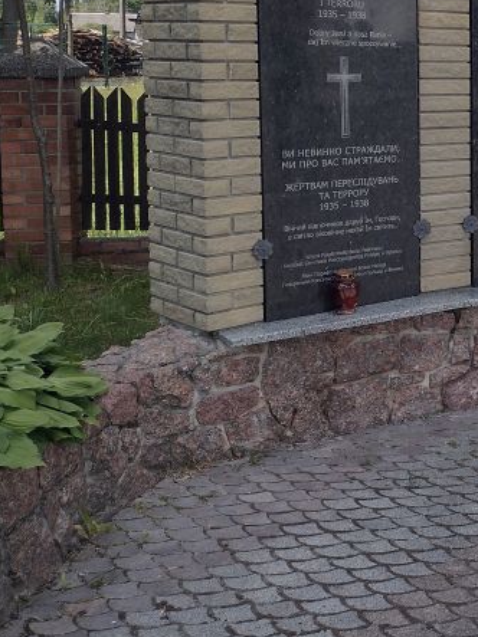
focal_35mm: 61
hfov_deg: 20.5
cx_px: 717
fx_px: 1124
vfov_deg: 31.1
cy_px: 148
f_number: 1.7
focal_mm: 4.71
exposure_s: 1/1455
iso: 100
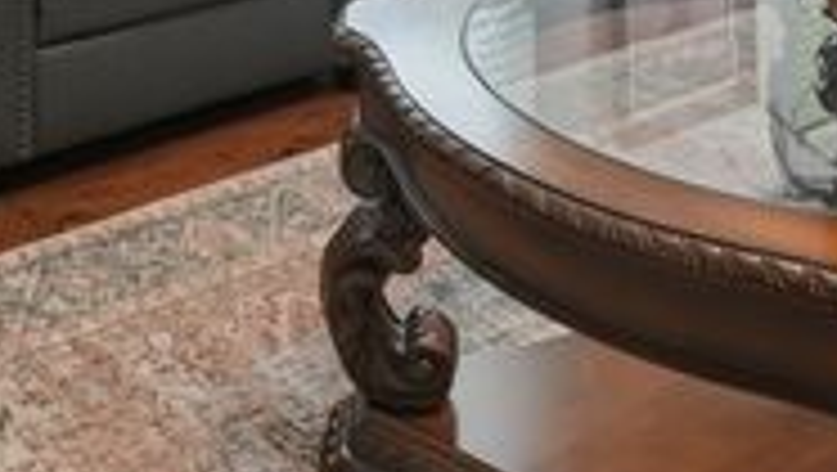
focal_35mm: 65
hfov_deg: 30.9
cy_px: -521
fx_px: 1444
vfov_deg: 14.7
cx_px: 92
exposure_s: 1/60
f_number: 8
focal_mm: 14
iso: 1000
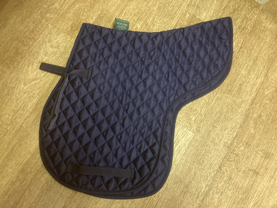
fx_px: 224
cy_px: 104
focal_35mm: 28
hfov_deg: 63.4
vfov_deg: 49.7
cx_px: 138
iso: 400
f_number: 1.8
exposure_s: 1/25
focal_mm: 3.99
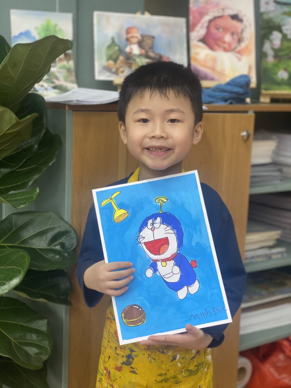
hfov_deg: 28.0
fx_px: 583
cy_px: 194
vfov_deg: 36.8
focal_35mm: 52
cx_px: 146
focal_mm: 6
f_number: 2
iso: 200
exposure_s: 1/100
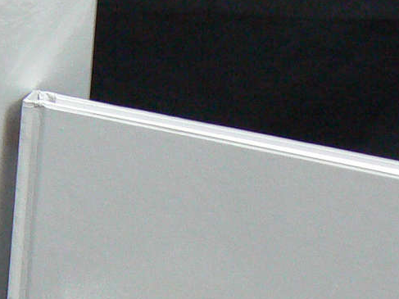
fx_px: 2178
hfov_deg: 10.3
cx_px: -80
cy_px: 537
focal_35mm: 189
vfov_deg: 7.6
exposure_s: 1/20
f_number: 2.8
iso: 200
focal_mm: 7.7
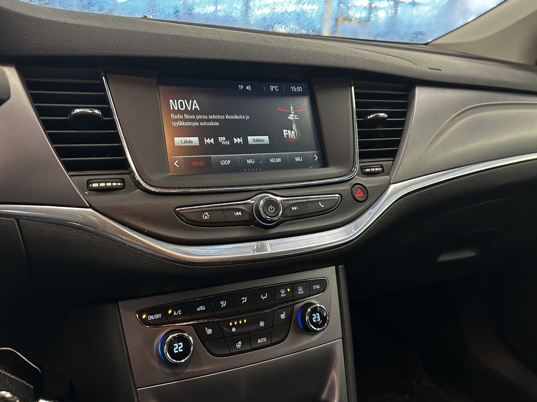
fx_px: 419
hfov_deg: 65.3
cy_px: 194
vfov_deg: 51.3
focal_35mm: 27
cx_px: 259
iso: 320
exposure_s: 1/50
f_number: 1.5
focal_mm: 5.7
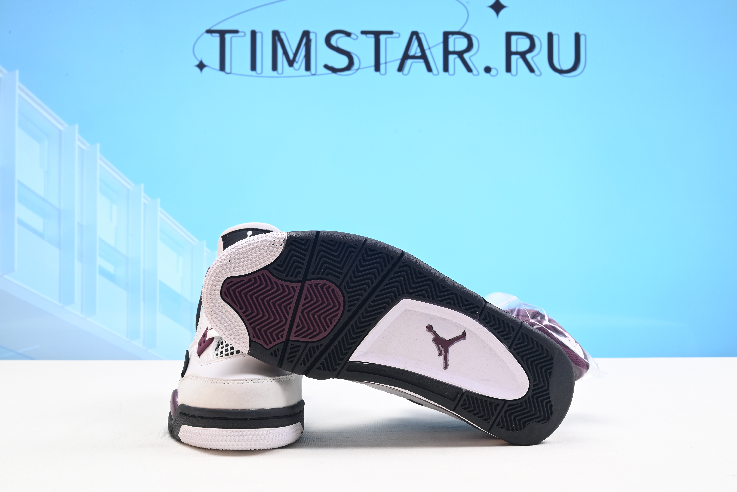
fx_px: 819
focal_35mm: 40
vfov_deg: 33.4
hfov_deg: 48.4
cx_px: 368
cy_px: 246
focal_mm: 40
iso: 100
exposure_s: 1/1.6
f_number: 16
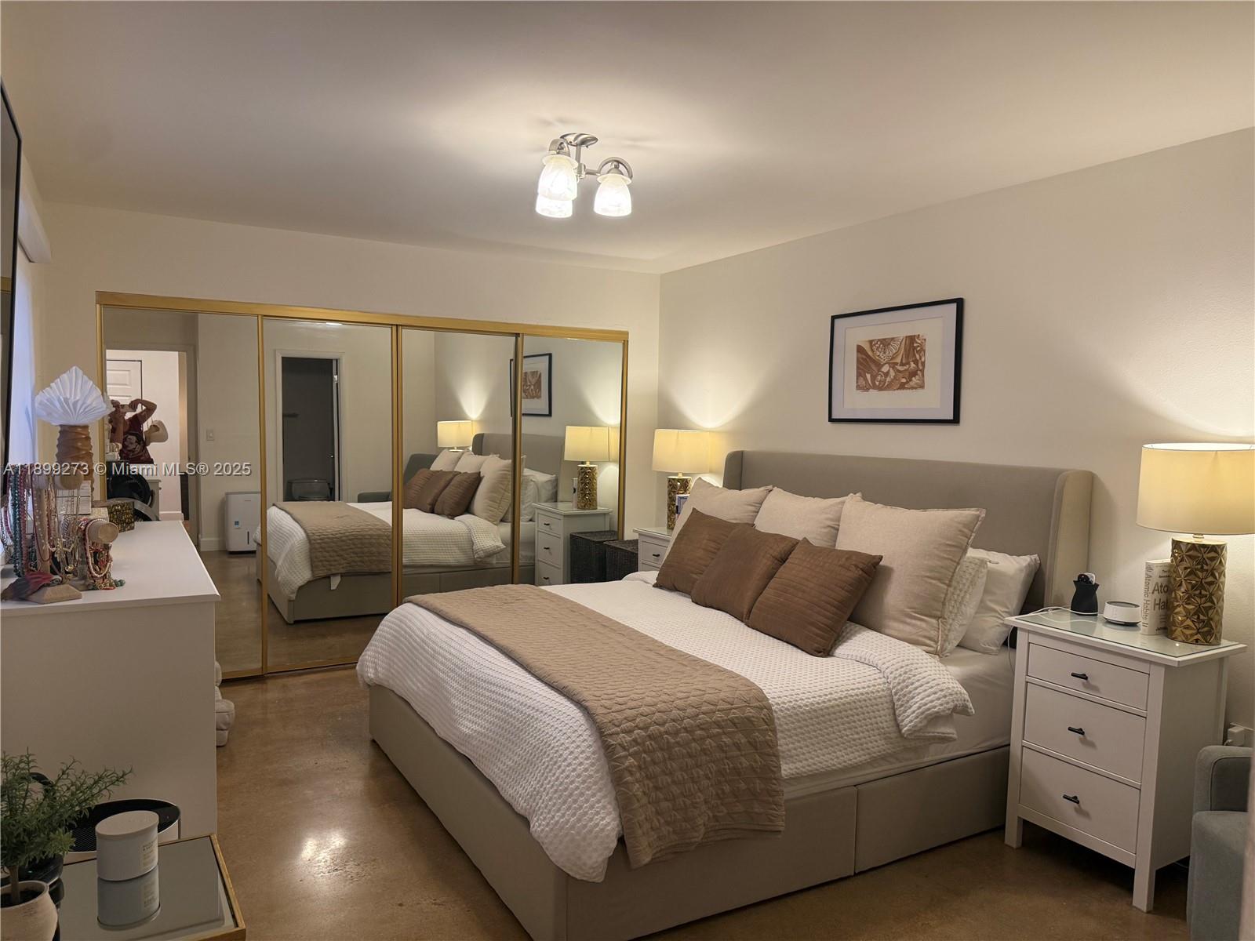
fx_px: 870
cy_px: 470
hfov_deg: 71.6
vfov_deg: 56.8
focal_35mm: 24
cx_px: 628
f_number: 1.78
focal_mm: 6.76
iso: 200
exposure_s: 1/120
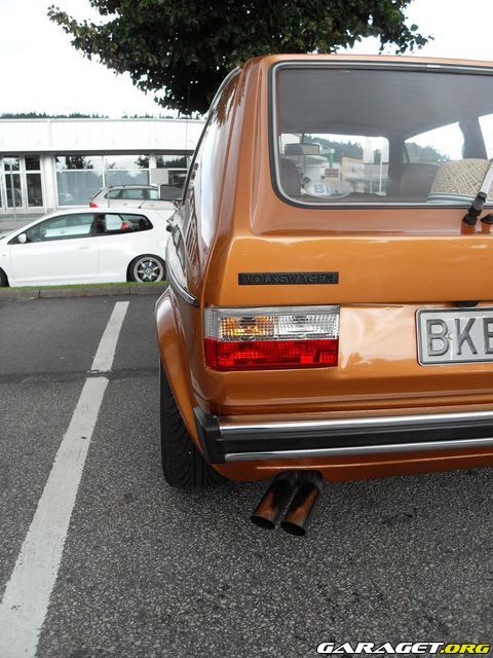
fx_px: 532
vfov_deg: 63.4
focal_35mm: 28
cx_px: 246
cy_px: 329
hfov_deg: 49.7
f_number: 2.8
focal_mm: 6
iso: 80
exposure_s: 1/250
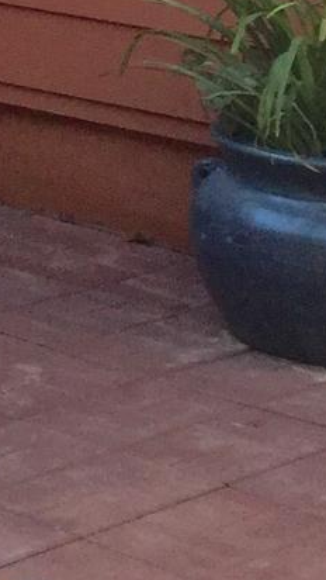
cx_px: -958
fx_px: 2580
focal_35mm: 168
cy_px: -353
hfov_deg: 6.1
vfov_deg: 12.1
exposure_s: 1/506
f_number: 2.4
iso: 25
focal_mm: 3.3
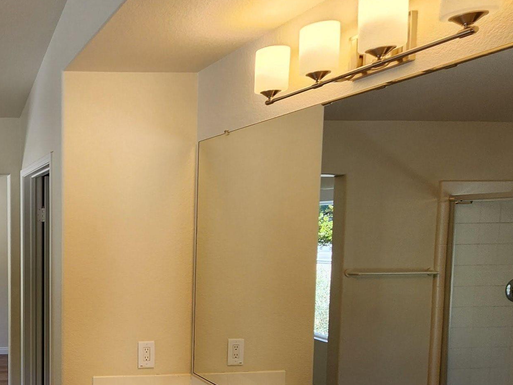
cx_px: -28
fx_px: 474
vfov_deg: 43.1
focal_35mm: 32
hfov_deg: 45.4
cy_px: 278
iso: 50
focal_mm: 2.2
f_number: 2.2
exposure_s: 1/136
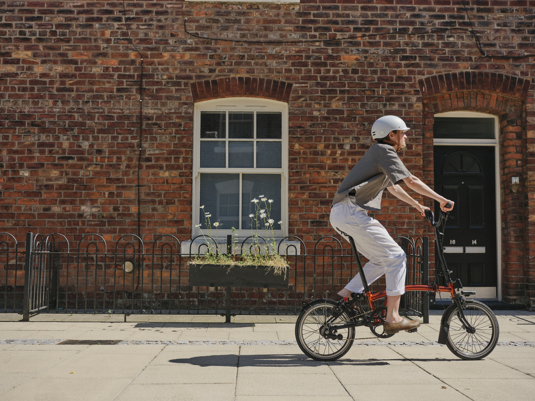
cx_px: 268
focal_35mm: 40
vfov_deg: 36.0
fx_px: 618
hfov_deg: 46.8
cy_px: 200
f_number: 5
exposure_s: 1/2000
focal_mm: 50
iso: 320
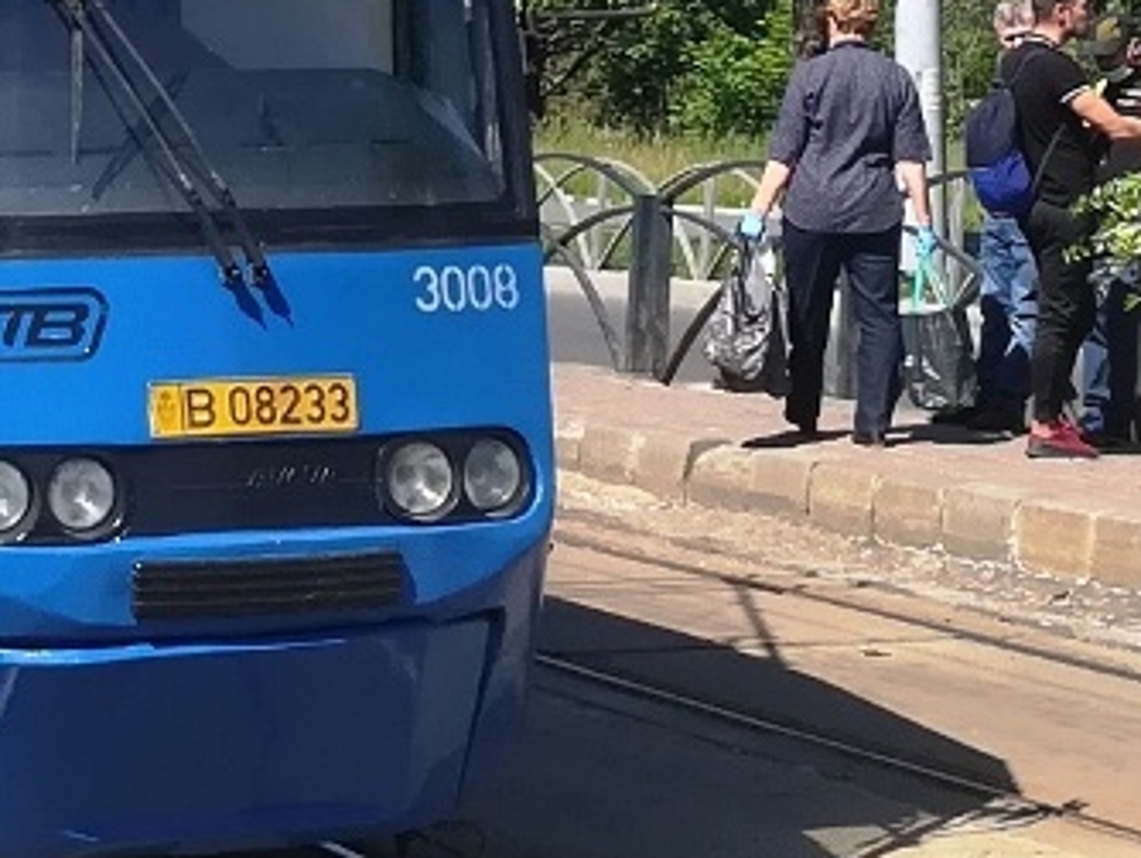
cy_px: -157
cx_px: 65
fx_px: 4651
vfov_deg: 10.4
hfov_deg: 13.8
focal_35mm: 141
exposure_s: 1/681
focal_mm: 3.83
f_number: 2.2
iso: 50
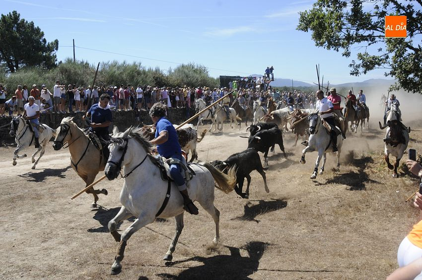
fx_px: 457
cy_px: 140
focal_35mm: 39
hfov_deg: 49.6
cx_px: 211
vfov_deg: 34.1
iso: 250
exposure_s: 1/400
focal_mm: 26
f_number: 9
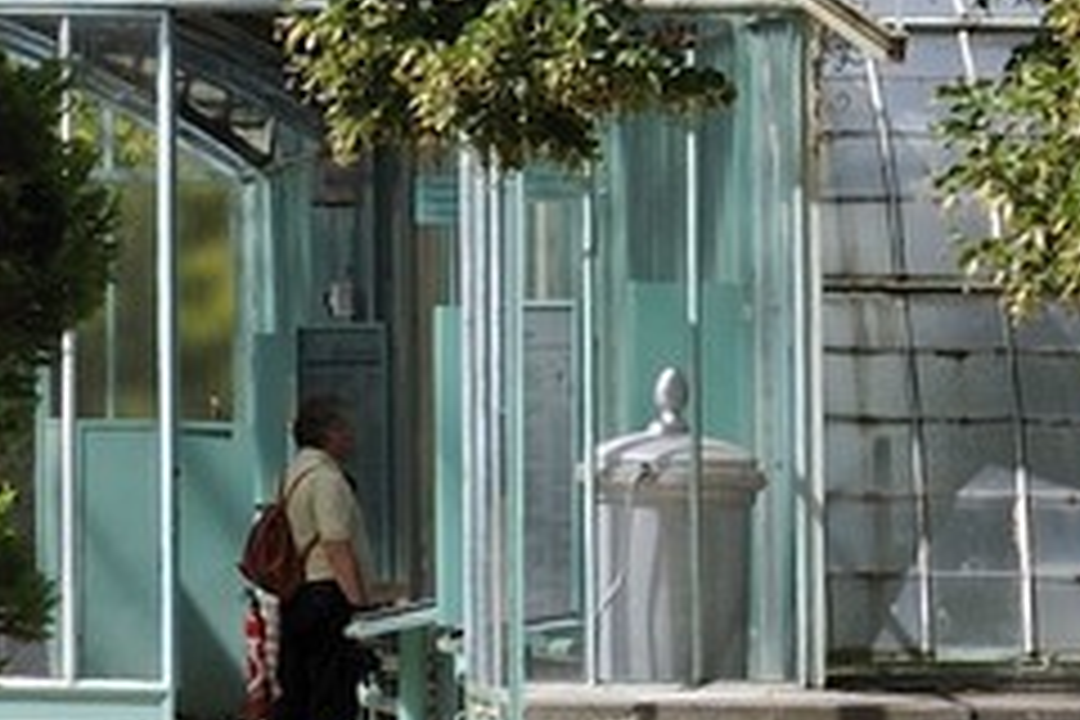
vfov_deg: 2.9
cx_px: -2092
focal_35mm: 467
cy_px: -356
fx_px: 14009
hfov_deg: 4.3
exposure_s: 1/200
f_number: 10
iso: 200
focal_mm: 70
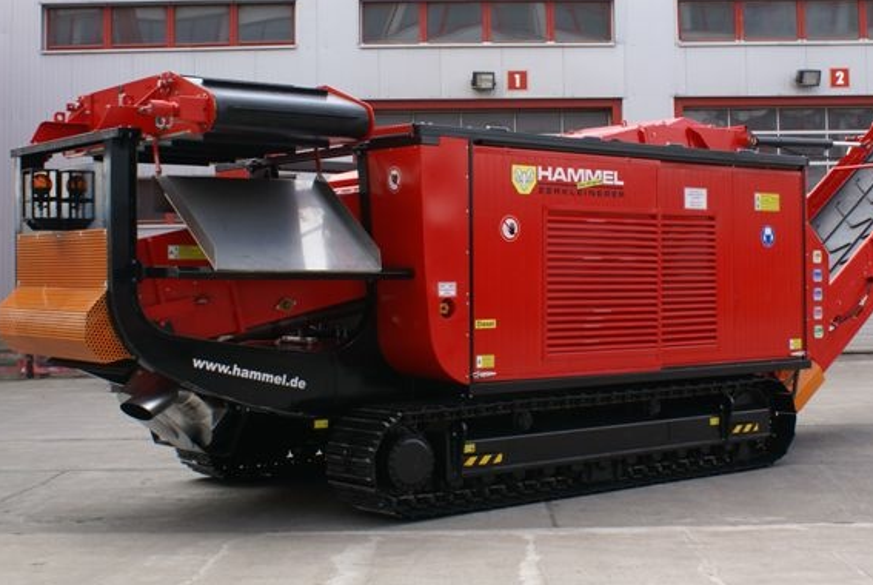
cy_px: 225
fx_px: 1336
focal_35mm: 55
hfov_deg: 36.0
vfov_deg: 24.6
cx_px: 550
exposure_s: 1/80
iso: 100
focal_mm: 26
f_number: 8
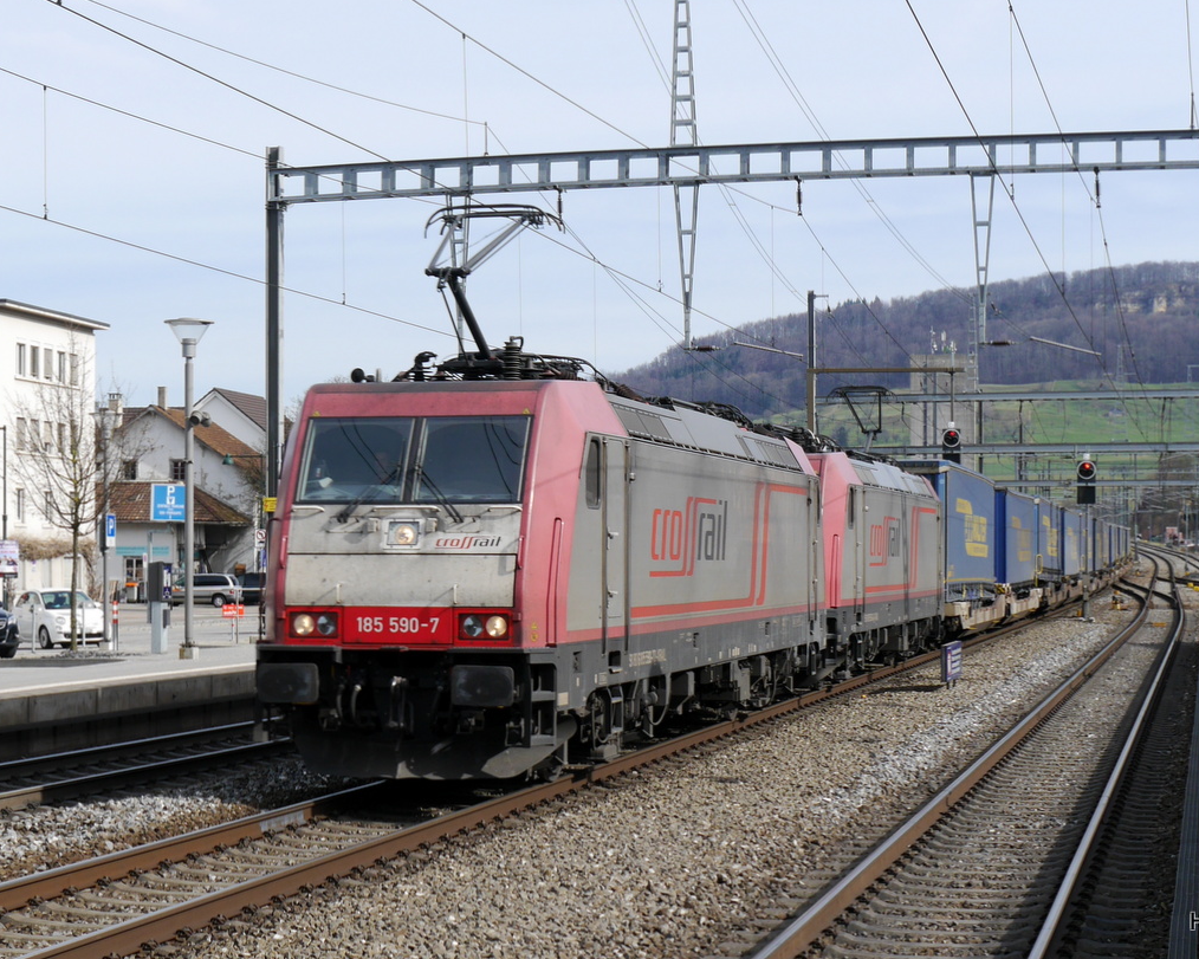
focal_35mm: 53
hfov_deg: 35.4
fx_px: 1881
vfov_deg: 28.6
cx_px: 615
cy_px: 474
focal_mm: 25
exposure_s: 1/320
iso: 160
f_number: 8
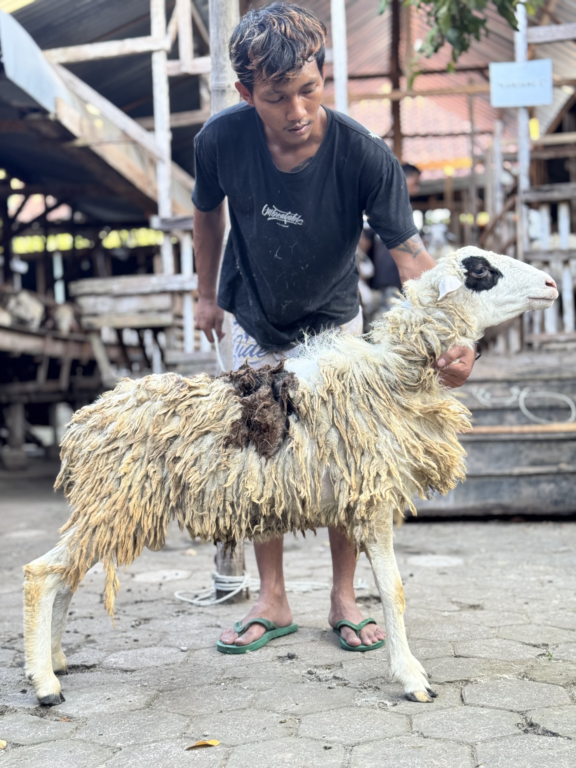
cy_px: 384
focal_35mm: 48
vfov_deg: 39.7
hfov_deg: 30.3
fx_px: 1065
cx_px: 288
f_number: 1.78
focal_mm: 6.76
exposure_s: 1/60
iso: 160
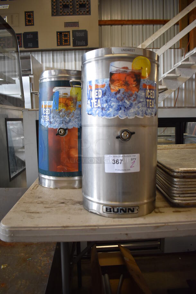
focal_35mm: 27
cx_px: 98
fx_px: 220
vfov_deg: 67.3
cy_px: 147
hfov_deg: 48.0
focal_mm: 18
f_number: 3.5
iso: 800
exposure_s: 1/125
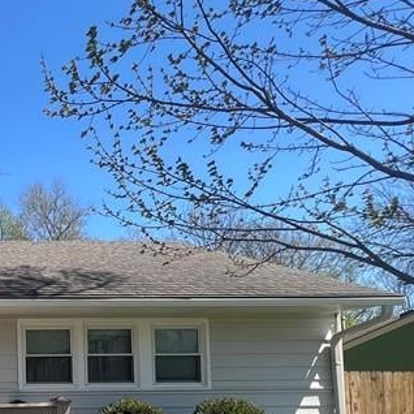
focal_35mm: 37
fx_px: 501
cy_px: 392
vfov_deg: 40.6
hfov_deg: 32.3
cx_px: -139
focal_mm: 1.57
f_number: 1.8
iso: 32
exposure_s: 1/347
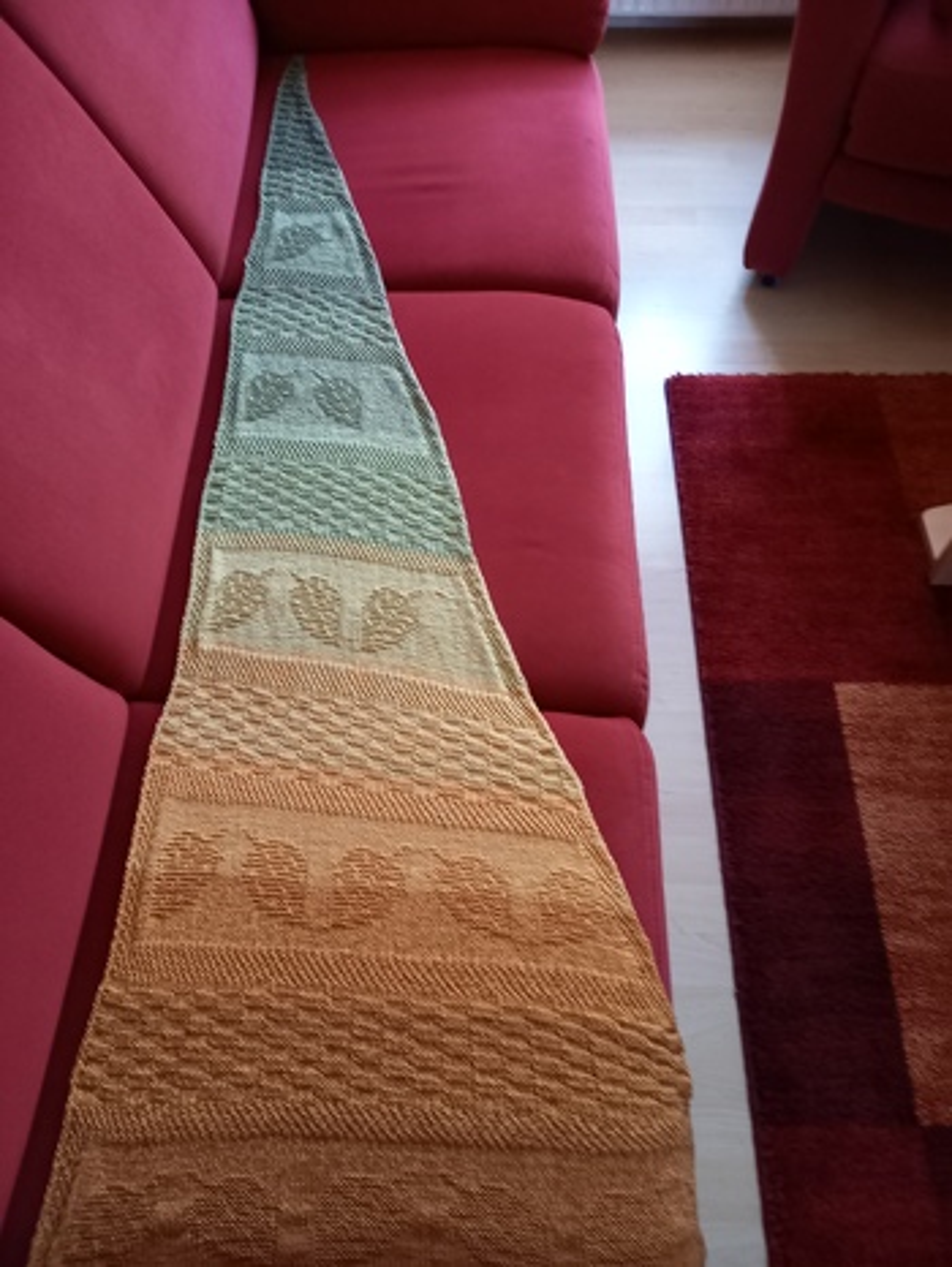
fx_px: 916
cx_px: 476
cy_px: 634
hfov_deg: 54.9
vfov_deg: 69.4
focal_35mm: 25
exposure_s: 1/25
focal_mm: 4.65
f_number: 1.8
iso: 640
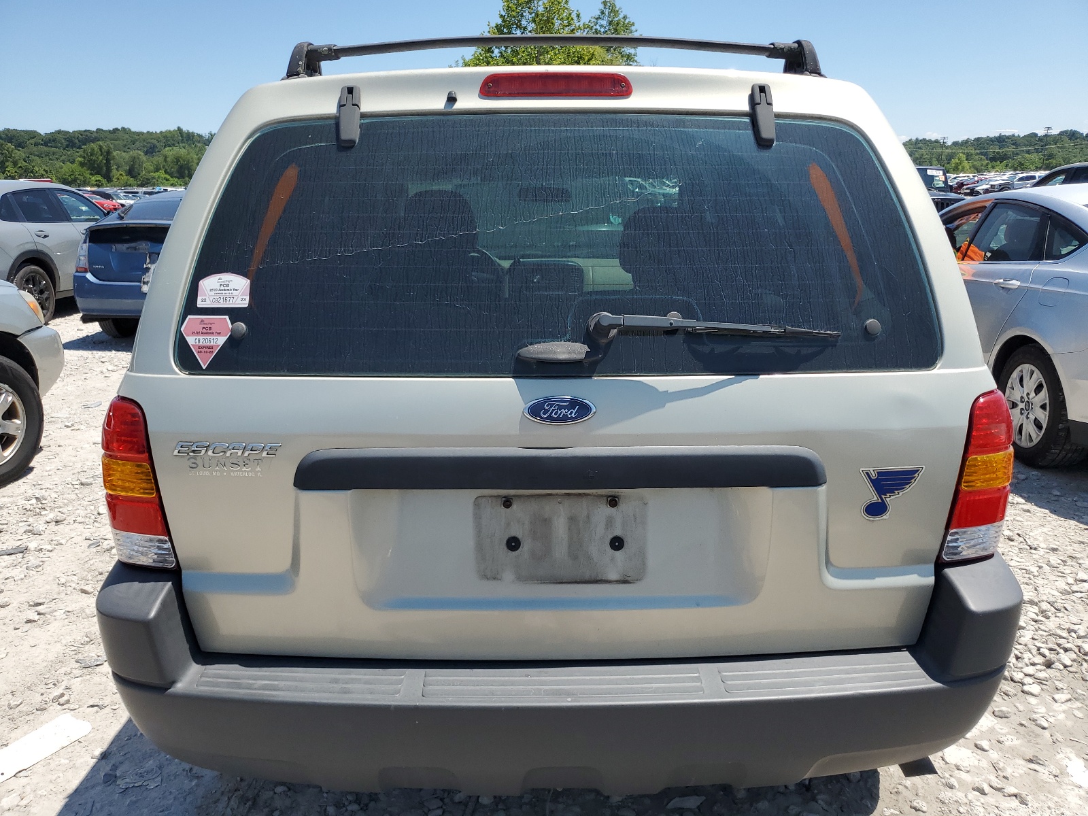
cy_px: 408
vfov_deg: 53.1
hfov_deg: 67.3
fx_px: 817
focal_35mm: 26
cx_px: 544
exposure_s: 1/2500
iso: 50
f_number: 1.5
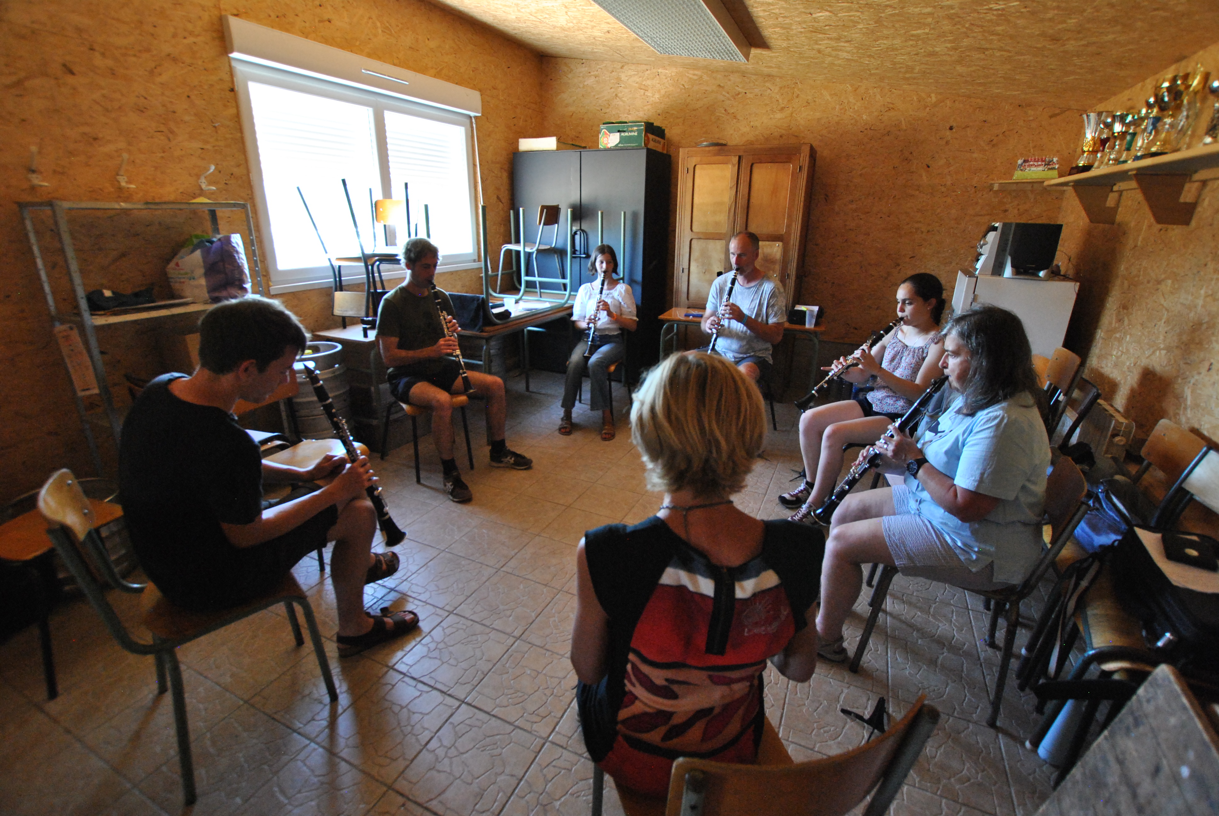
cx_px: 610
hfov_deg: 100.3
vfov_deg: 77.5
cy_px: 408
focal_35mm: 15
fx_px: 509
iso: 800
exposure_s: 1/30
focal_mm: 10
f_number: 4.5
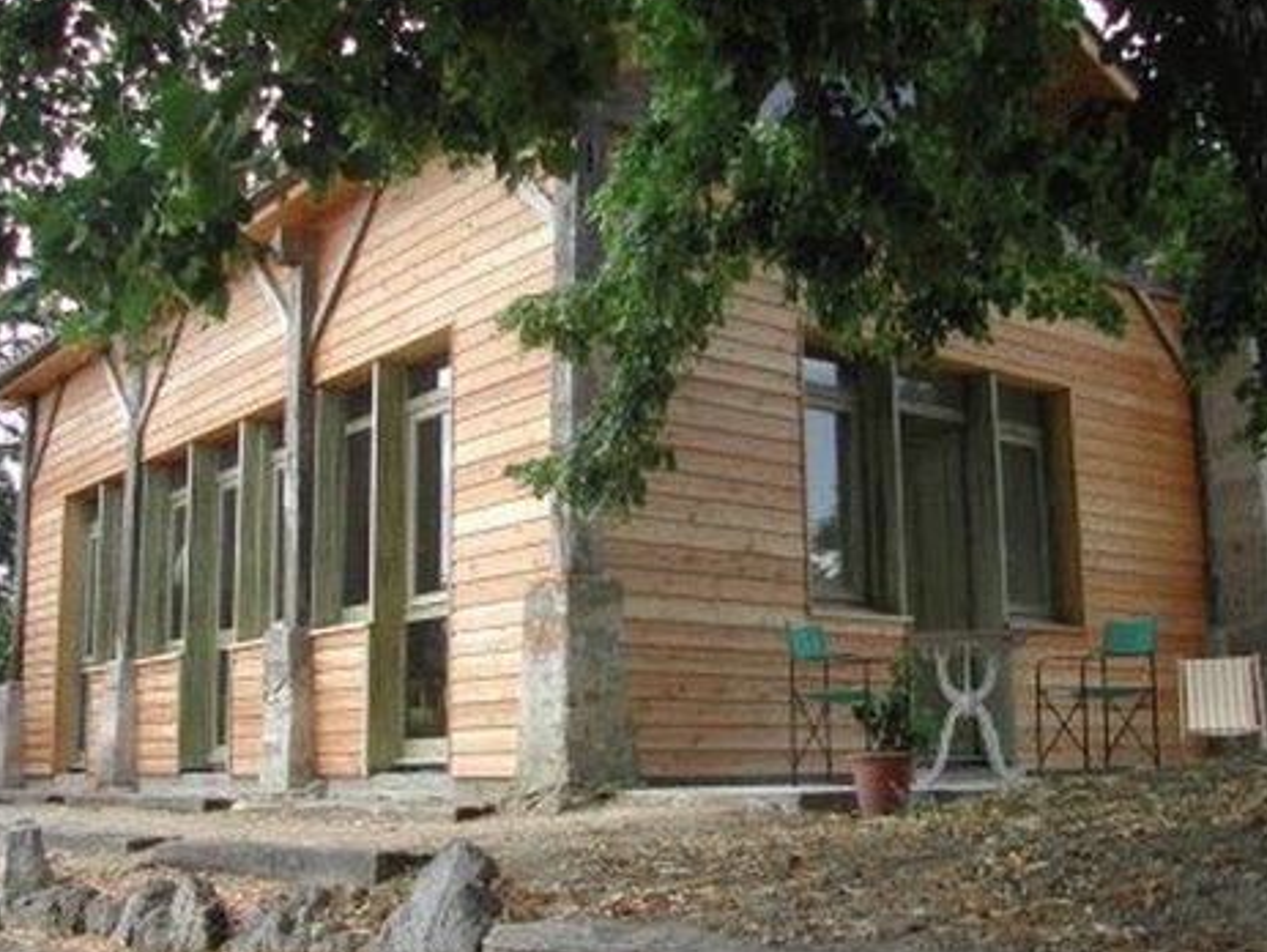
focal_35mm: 41
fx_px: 1502
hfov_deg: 45.7
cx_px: 616
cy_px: 472
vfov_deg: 35.2
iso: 100
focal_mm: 8
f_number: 2.8
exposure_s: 1/471
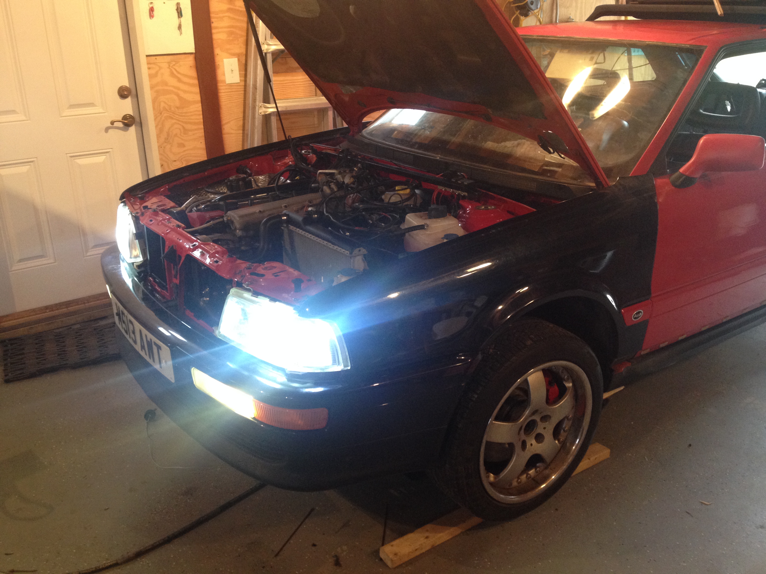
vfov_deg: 40.7
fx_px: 774
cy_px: 287
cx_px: 383
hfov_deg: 52.6
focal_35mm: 35
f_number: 2.4
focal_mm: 4.28
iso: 160
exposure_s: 1/20
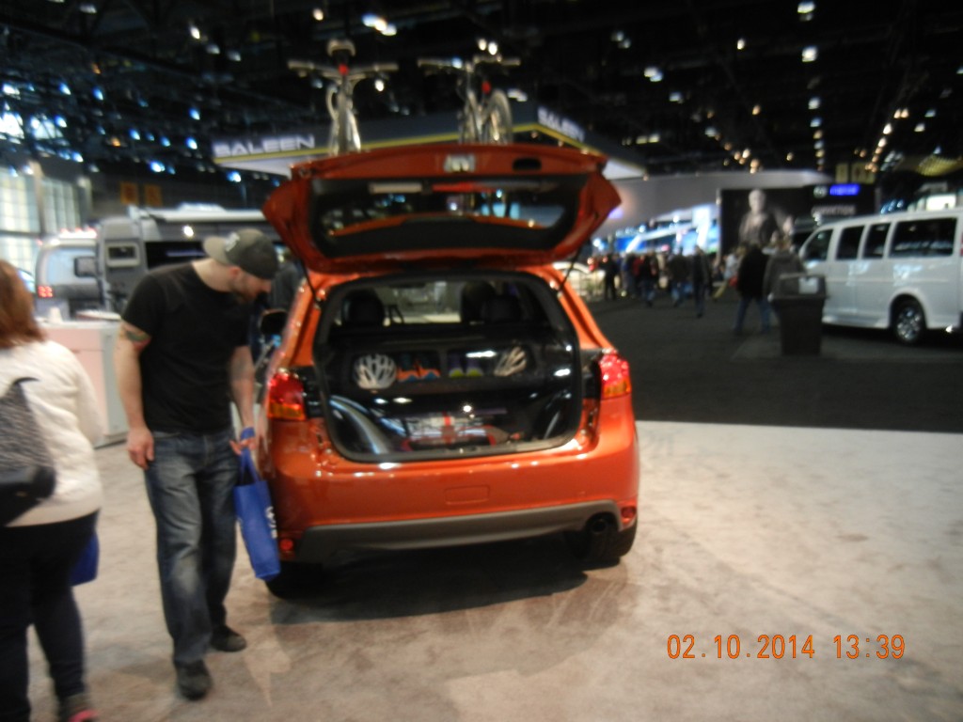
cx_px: 482
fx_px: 835
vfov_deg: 46.8
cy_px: 361
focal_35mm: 30
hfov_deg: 60.0
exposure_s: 1/46.1
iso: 339
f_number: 3.5
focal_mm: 5.4
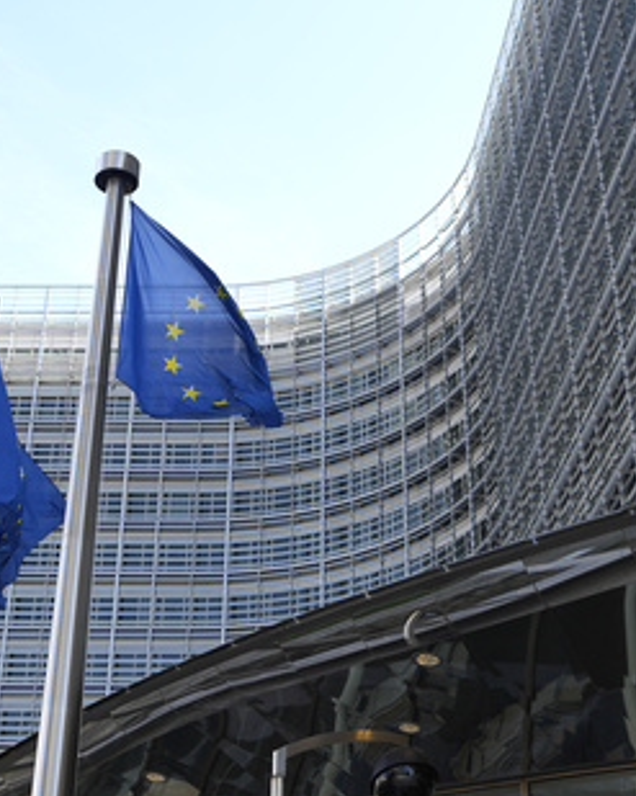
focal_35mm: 56
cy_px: 380
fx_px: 1318
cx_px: 353
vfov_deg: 33.6
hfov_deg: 27.1
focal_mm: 18
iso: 160
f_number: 2.8
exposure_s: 1/640
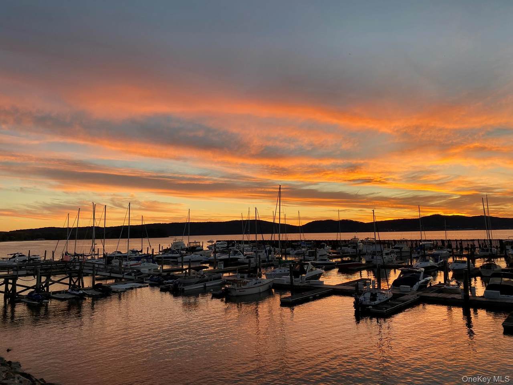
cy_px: 192
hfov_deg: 67.3
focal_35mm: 26
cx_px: 256
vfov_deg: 53.1
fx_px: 385
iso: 32
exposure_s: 1/149
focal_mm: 4.25
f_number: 1.8
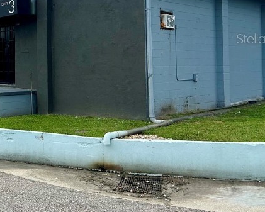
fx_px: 447
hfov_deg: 29.7
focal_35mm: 57
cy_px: 38
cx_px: -26
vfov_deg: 26.1
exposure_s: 1/7042
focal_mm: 6.86
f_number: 1.78
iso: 80
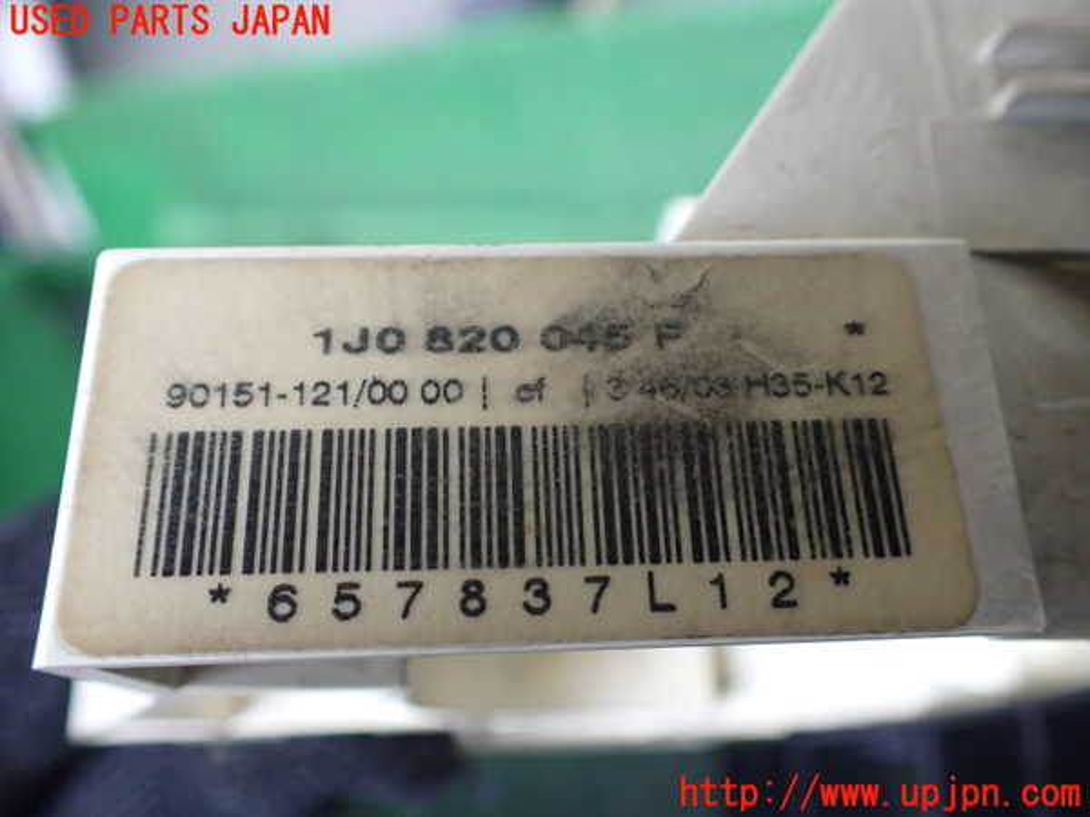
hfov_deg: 60.0
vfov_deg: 46.8
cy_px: 408
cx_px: 545
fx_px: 945
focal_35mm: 30
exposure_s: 1/125
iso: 320
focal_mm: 5.4
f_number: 2.3
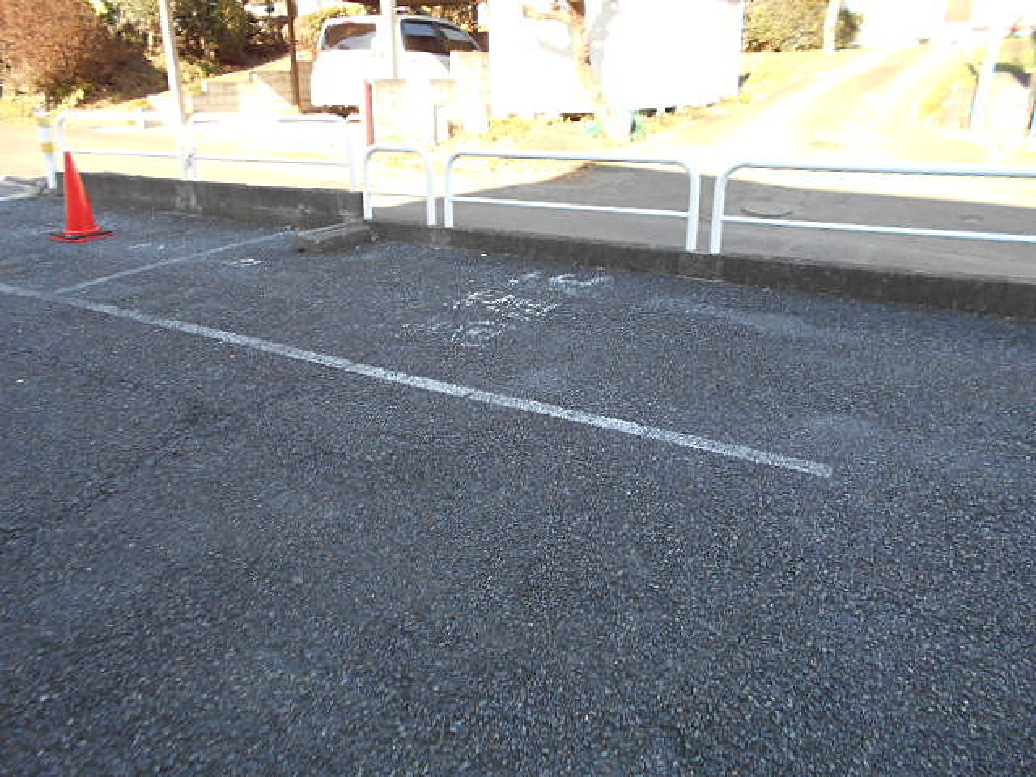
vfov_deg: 53.1
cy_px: 388
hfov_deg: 67.3
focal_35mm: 26
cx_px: 518
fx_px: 778
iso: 80
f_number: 3.2
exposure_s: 1/100
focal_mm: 4.6
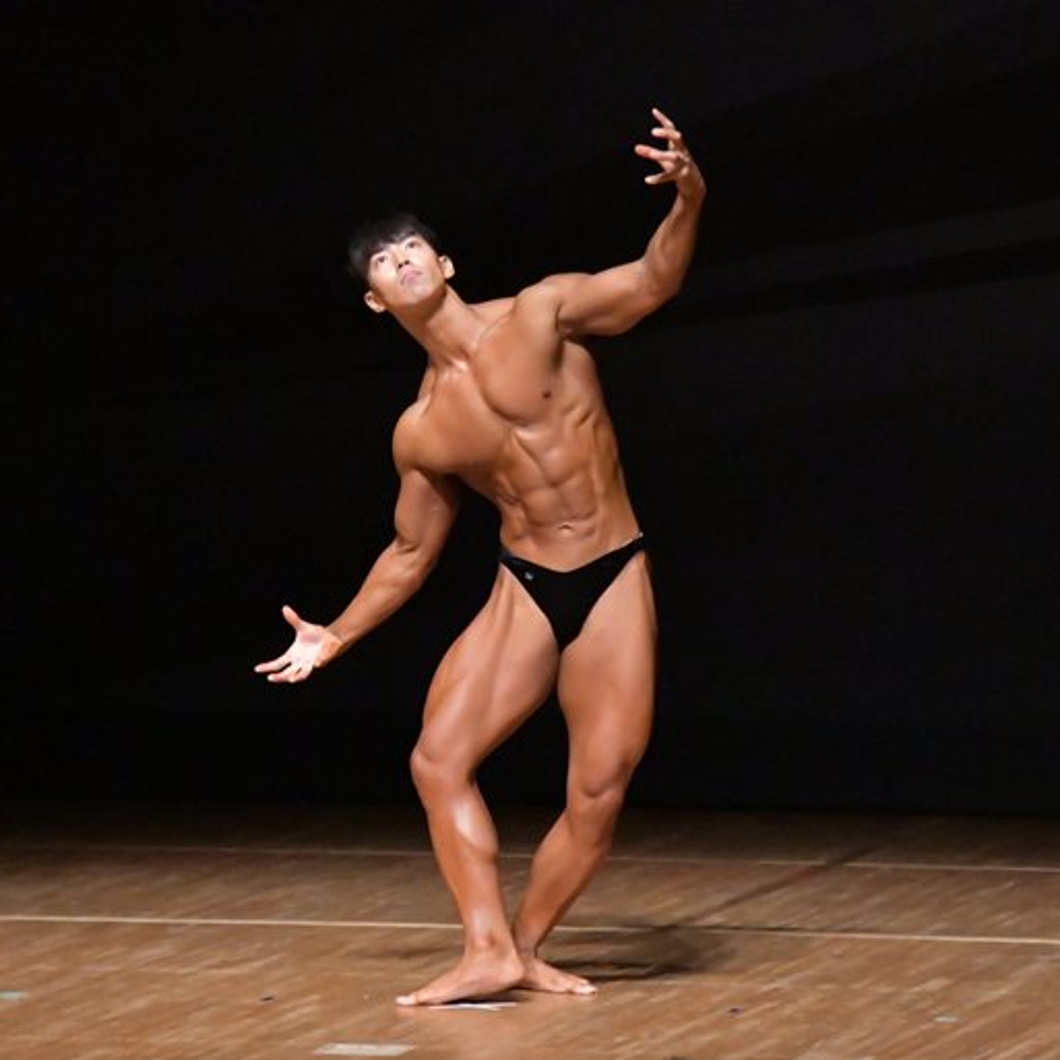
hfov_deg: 5.4
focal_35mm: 327
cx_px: 520
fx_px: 11329
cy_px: 531
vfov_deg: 5.4
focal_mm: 170
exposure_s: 1/400
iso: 12800
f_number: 5.6
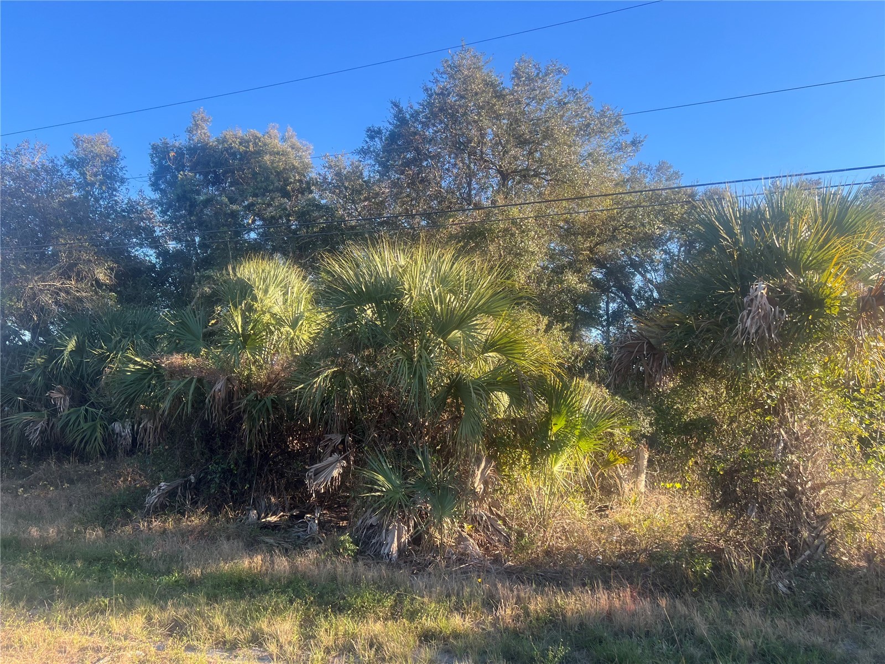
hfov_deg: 67.3
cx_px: 442
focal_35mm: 26
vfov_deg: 53.1
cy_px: 332
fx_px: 665
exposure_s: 1/544
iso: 50
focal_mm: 5.7
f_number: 1.5
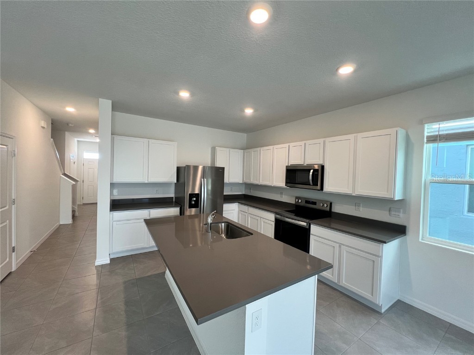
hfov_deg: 106.2
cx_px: 237
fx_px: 178
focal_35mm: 13
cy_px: 178
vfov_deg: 89.9
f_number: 1.8
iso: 200
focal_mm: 1.57
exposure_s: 1/120
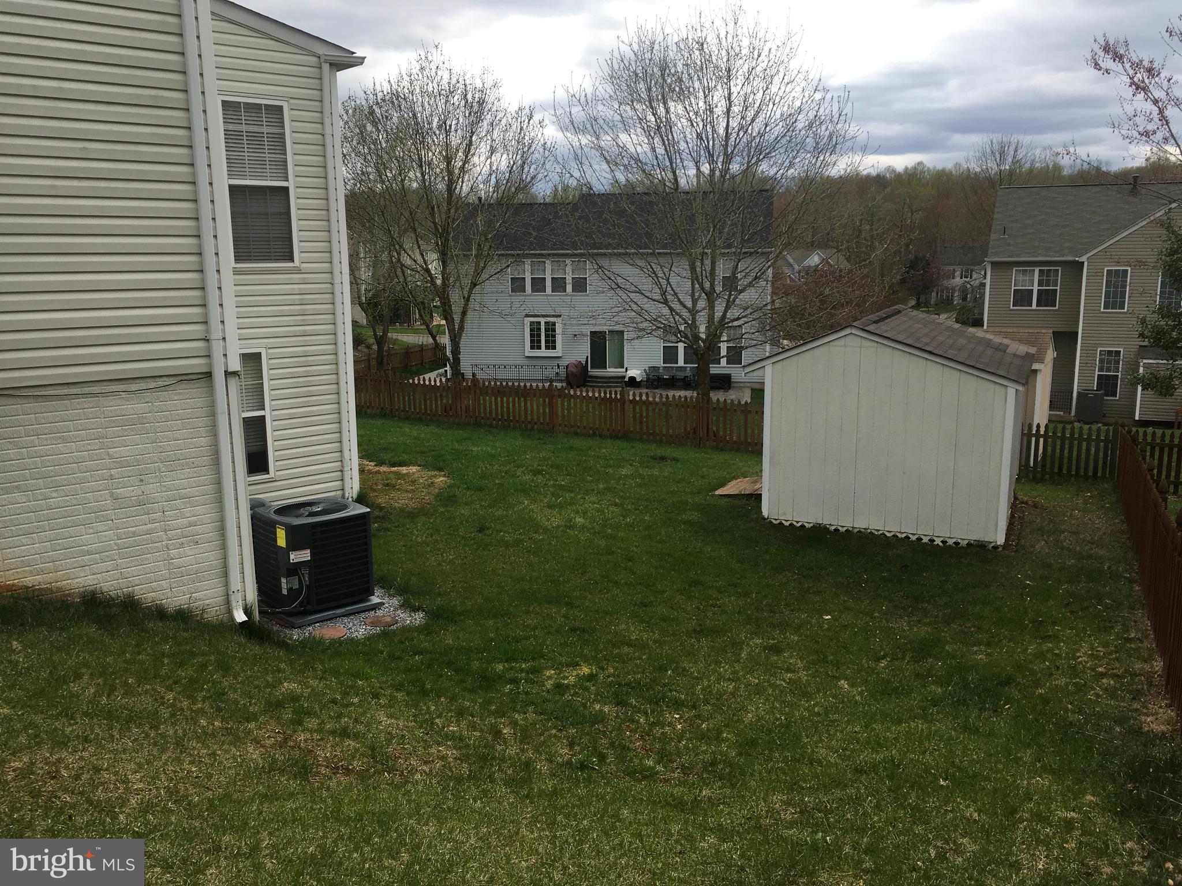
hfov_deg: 61.7
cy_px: 443
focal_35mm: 29
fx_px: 990
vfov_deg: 48.2
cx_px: 591
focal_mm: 4.15
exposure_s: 1/1326
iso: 25
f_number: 2.2
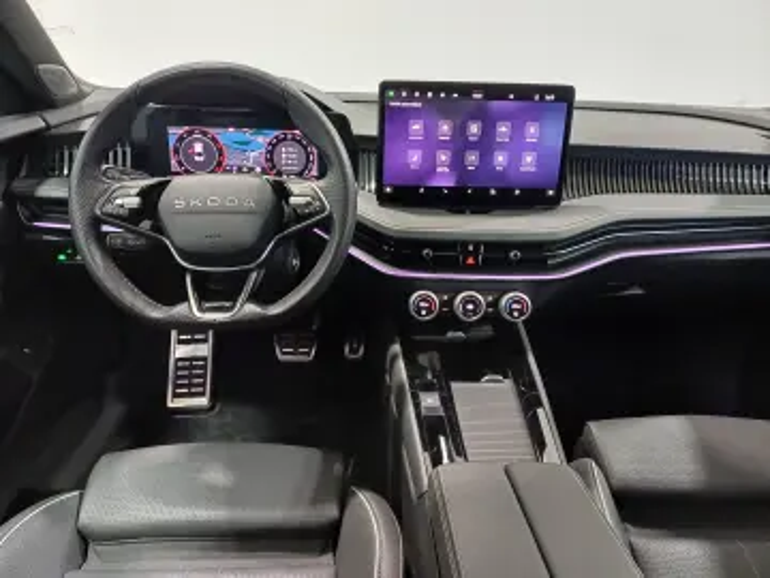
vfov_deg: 54.9
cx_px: 385
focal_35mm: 25
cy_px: 289
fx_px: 556
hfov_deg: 69.4
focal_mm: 4.65
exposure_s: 1/30
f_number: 1.8
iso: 320
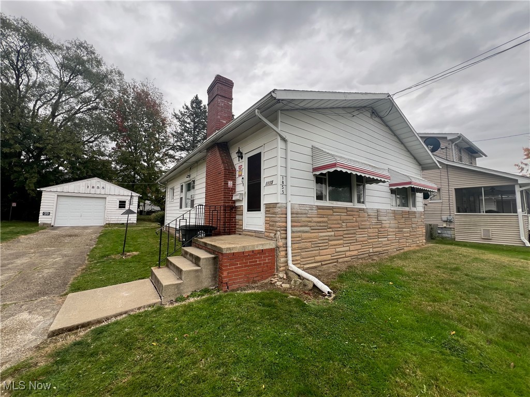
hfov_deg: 106.2
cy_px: 198
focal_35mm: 13
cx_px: 265
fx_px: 199
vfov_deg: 89.9
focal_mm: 1.57
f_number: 1.8
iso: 32
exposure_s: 1/139
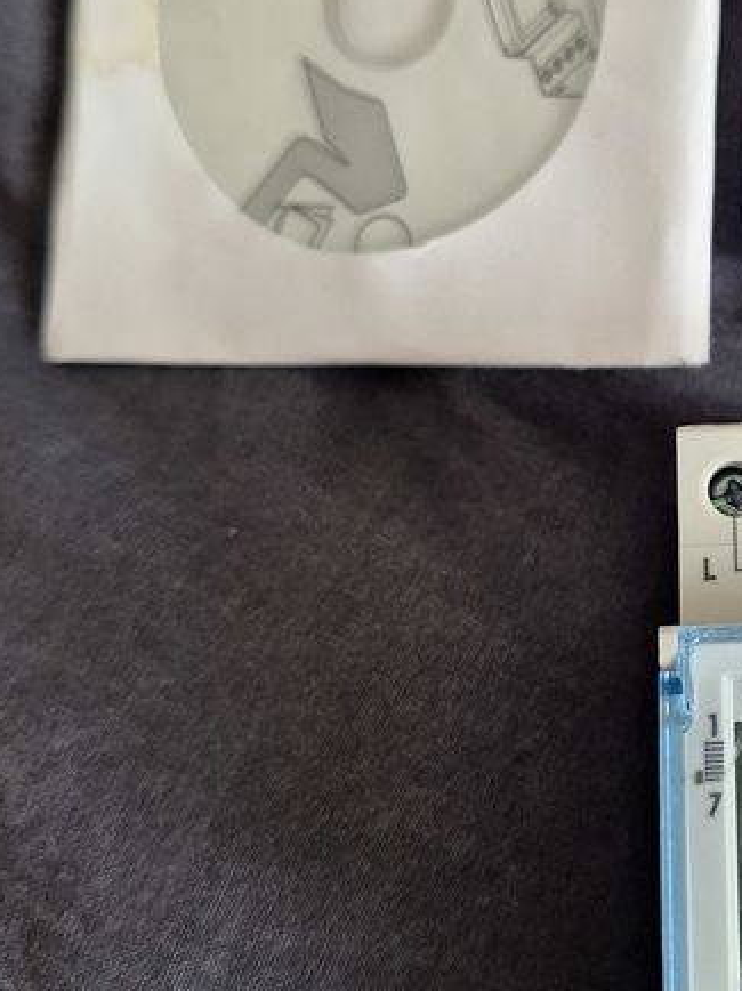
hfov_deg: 25.2
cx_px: 845
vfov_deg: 35.9
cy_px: 361
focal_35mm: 53
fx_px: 1516
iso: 160
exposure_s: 1/50
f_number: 1.8
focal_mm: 5.54
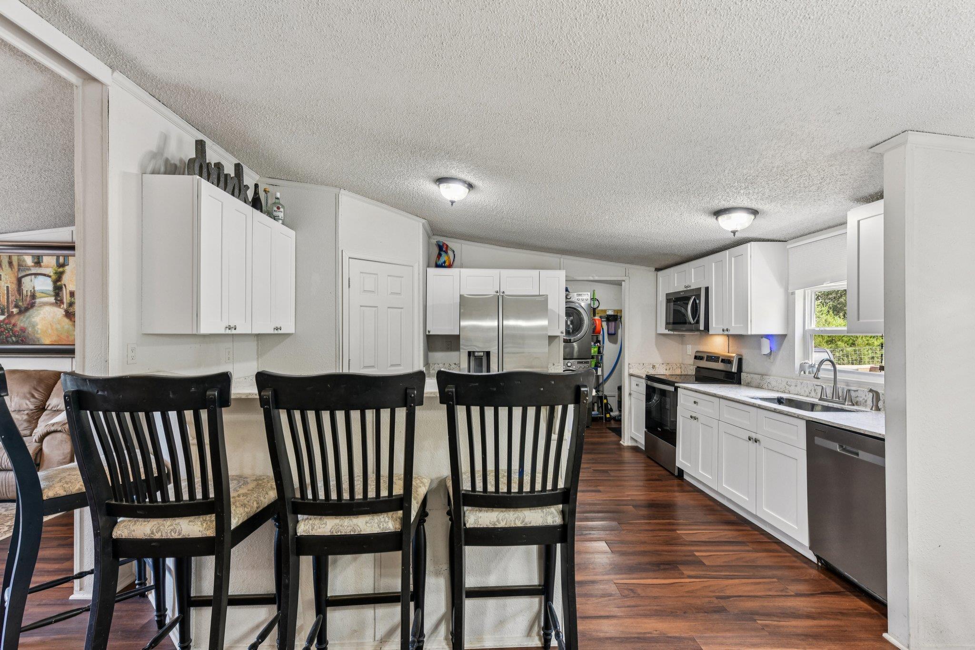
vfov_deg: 70.5
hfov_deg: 93.3
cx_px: 488
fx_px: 460
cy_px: 325
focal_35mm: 17
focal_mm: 17
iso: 360
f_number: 8
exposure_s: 1/8
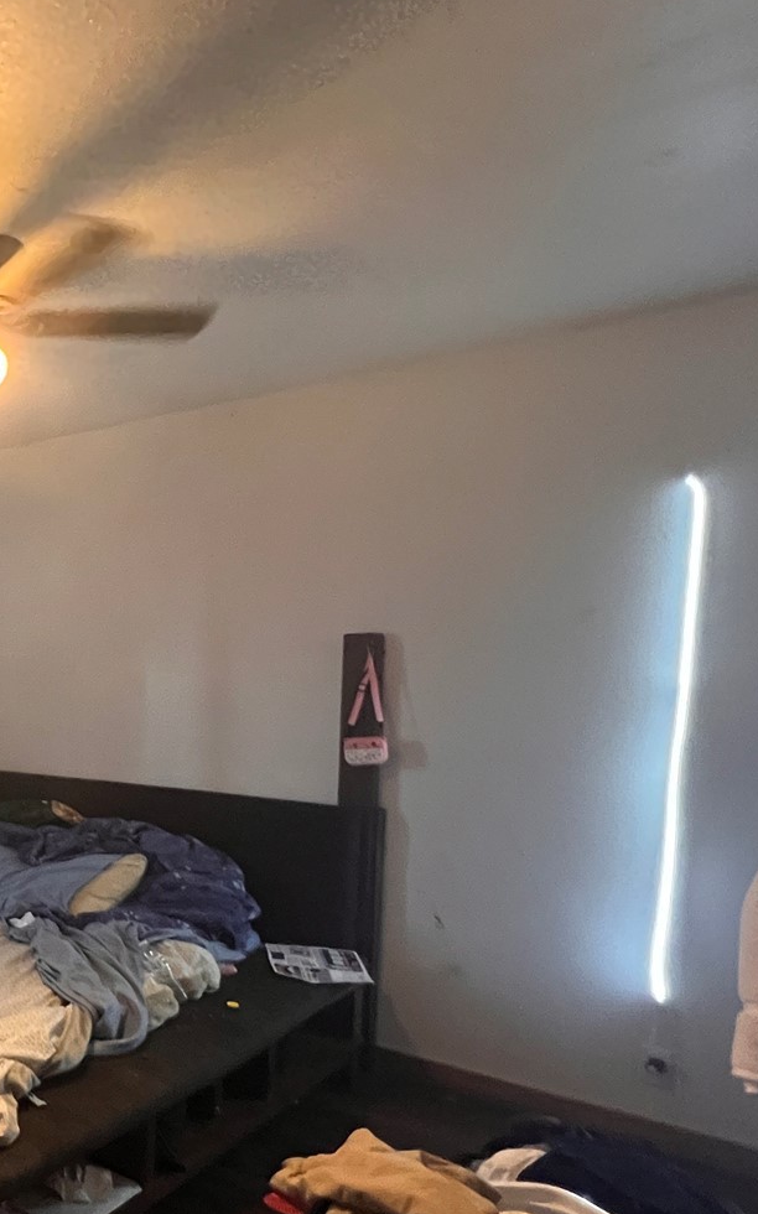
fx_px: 893
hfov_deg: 33.5
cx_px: -228
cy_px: 742
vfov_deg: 67.6
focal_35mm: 27
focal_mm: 1.57
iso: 800
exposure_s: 1/60
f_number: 1.8
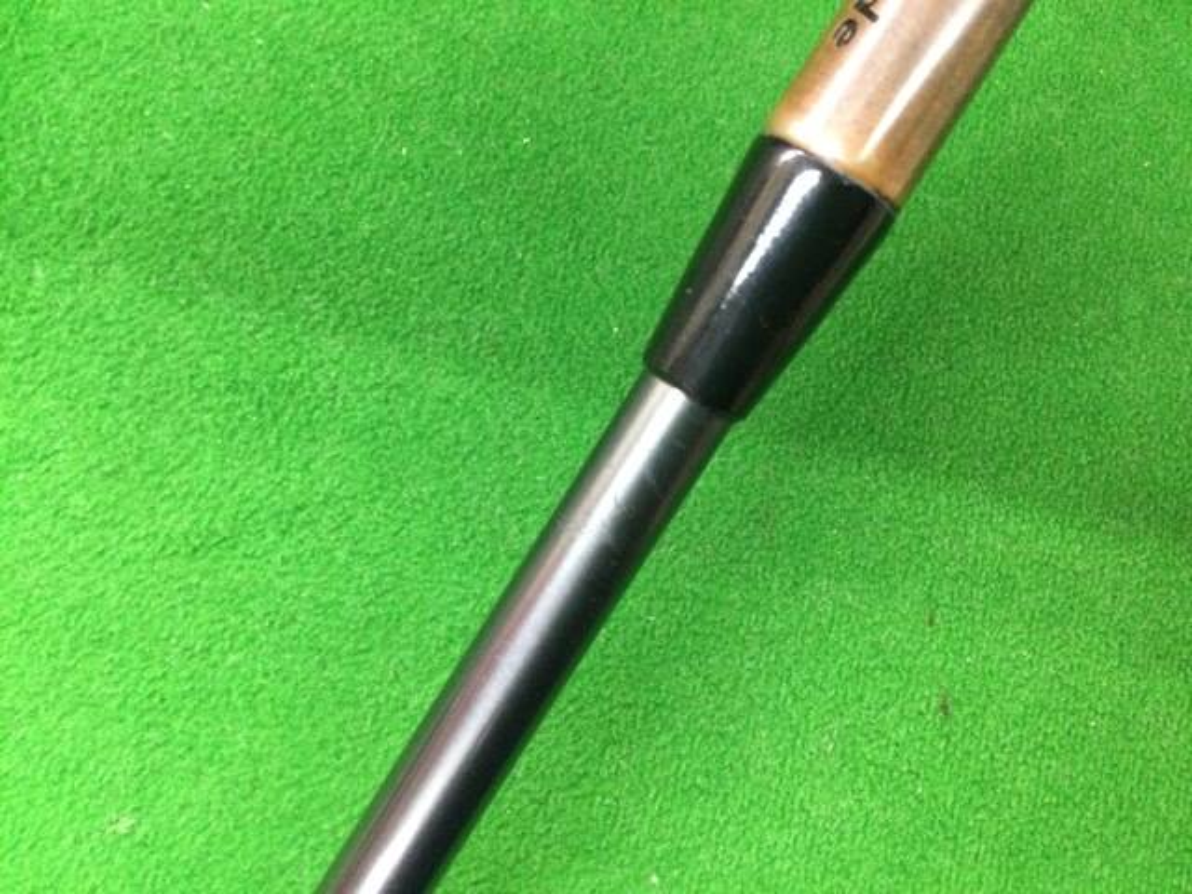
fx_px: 1067
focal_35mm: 31
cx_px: 596
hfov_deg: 58.4
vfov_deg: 45.4
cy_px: 447
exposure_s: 1/24
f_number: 2.4
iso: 200
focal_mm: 3.3
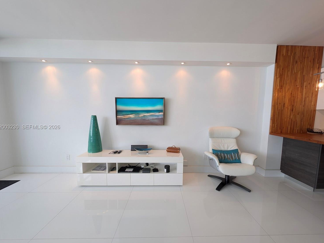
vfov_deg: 89.9
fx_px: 122
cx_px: 167
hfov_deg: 106.1
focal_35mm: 13
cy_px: 127
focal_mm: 2.23
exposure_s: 1/96.3
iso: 44
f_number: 1.95
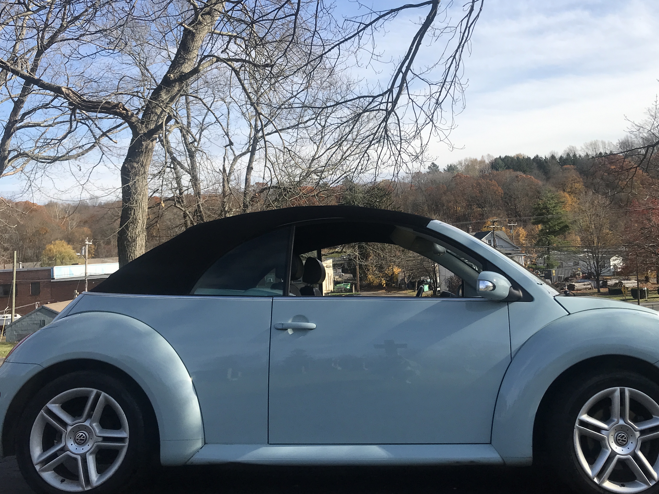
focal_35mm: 37
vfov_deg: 38.6
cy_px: 206
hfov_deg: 50.0
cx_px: 381
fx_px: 704
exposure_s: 1/2398
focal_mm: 3.99
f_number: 1.8
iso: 20
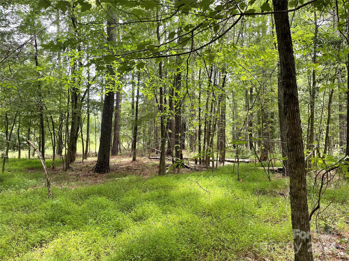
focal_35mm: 26
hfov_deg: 67.3
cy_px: 130
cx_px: 174
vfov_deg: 53.1
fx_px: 262
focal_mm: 4.2
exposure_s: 1/164
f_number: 1.6
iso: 32
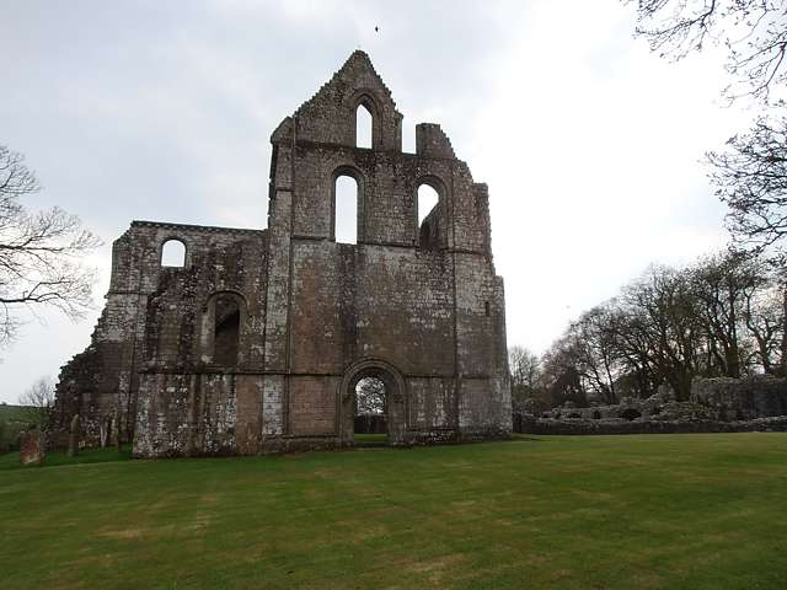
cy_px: 295
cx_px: 394
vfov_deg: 56.8
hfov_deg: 71.6
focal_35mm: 24
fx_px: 546
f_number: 3
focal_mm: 4.2
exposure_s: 1/320
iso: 80
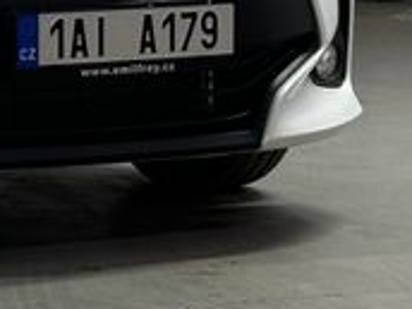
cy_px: -84
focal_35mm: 285
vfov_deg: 5.2
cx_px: -252
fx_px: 3392
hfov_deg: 6.8
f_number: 1.78
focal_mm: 6.86
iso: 160
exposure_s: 1/50
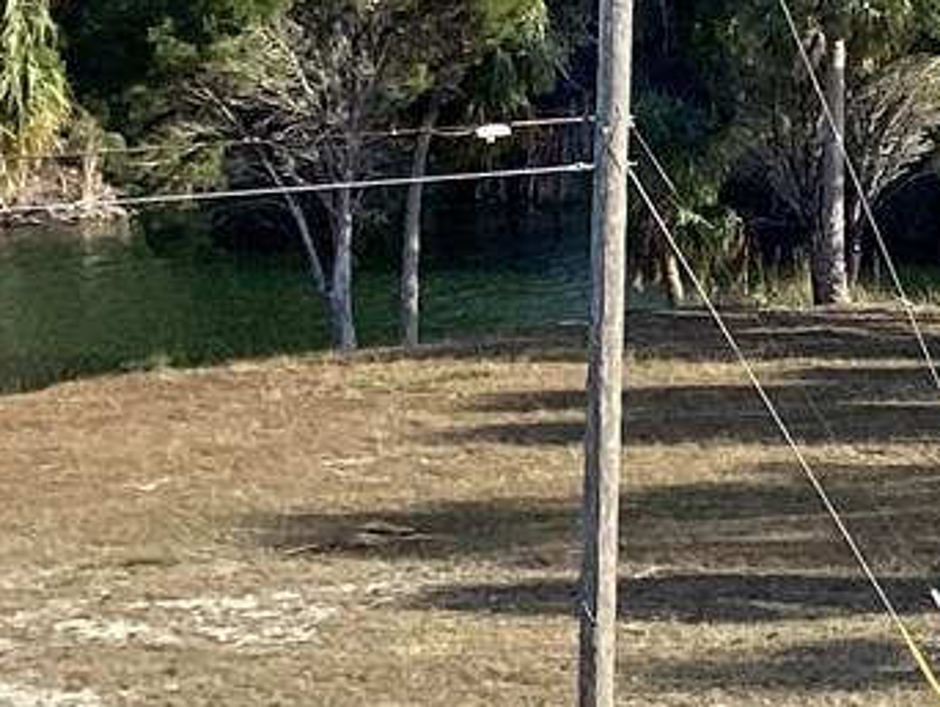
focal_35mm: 145
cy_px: -74
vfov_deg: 10.1
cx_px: 1773
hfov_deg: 12.3
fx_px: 3940
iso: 25
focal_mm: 3.3
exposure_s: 1/905
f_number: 2.4
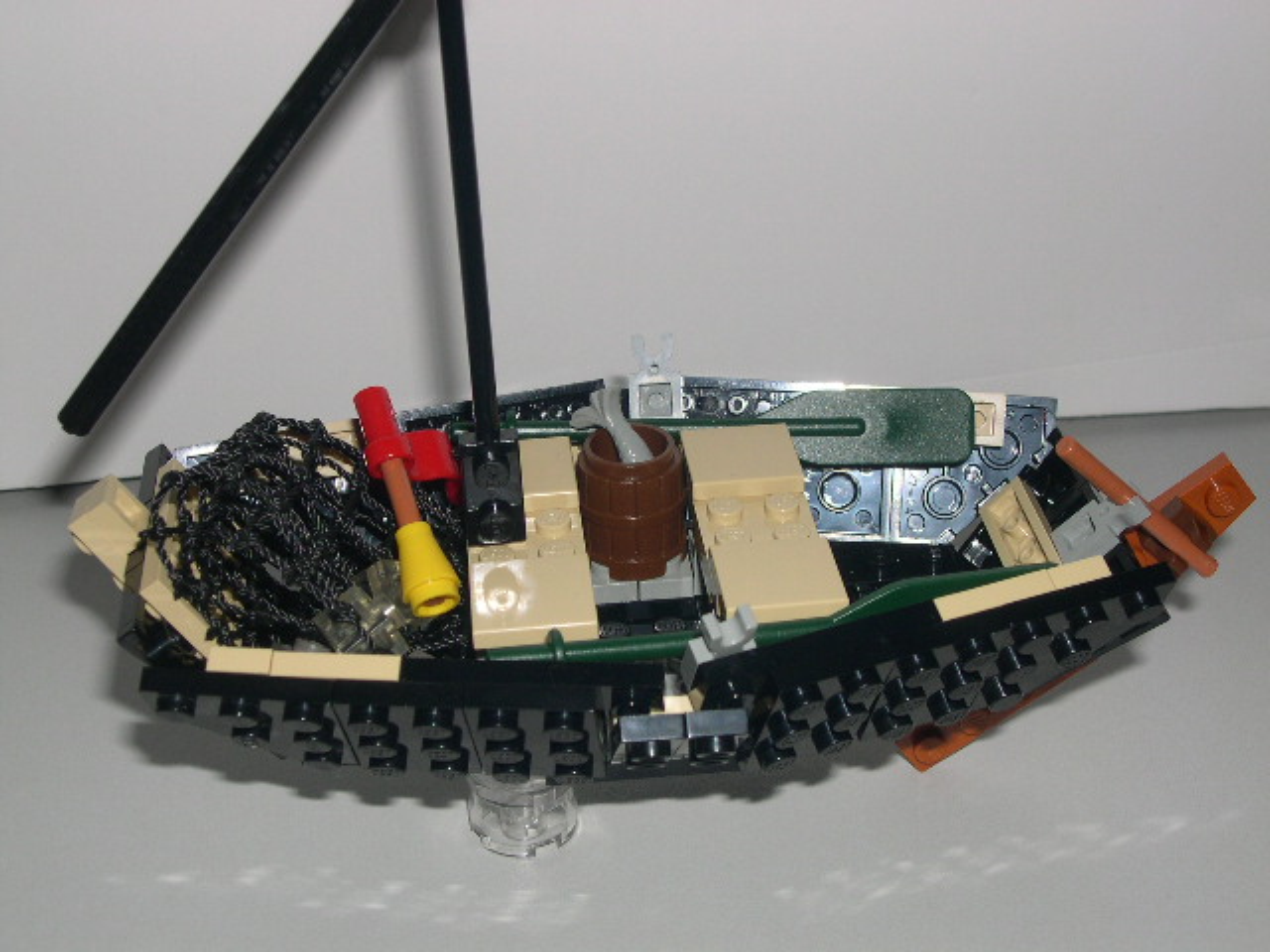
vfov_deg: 25.7
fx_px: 2091
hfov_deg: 33.8
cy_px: 476
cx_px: 635
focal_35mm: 57
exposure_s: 1/60
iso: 100
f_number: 9.2
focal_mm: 12.2
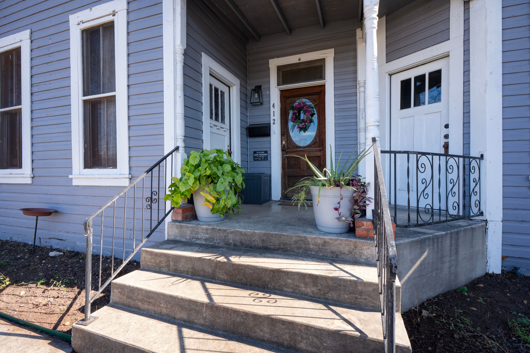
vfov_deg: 73.7
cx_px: 265
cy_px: 176
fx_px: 236
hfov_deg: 96.7
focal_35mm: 16
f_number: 11
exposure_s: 1/4
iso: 100
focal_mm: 16
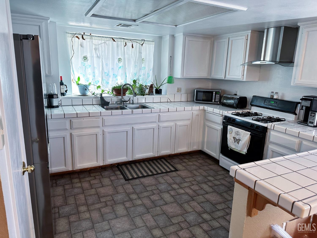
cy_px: 119
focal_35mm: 24
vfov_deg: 56.8
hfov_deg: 71.6
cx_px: 158
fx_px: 220
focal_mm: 6.86
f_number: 1.8
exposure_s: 1/60
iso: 200
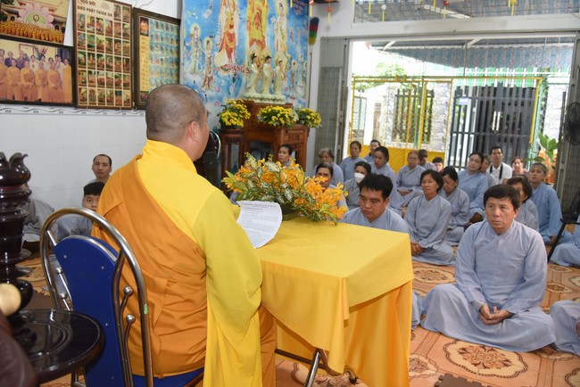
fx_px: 484
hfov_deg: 61.9
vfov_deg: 43.6
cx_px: 290
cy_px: 194
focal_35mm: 30
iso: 1250
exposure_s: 1/200
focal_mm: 30
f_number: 4
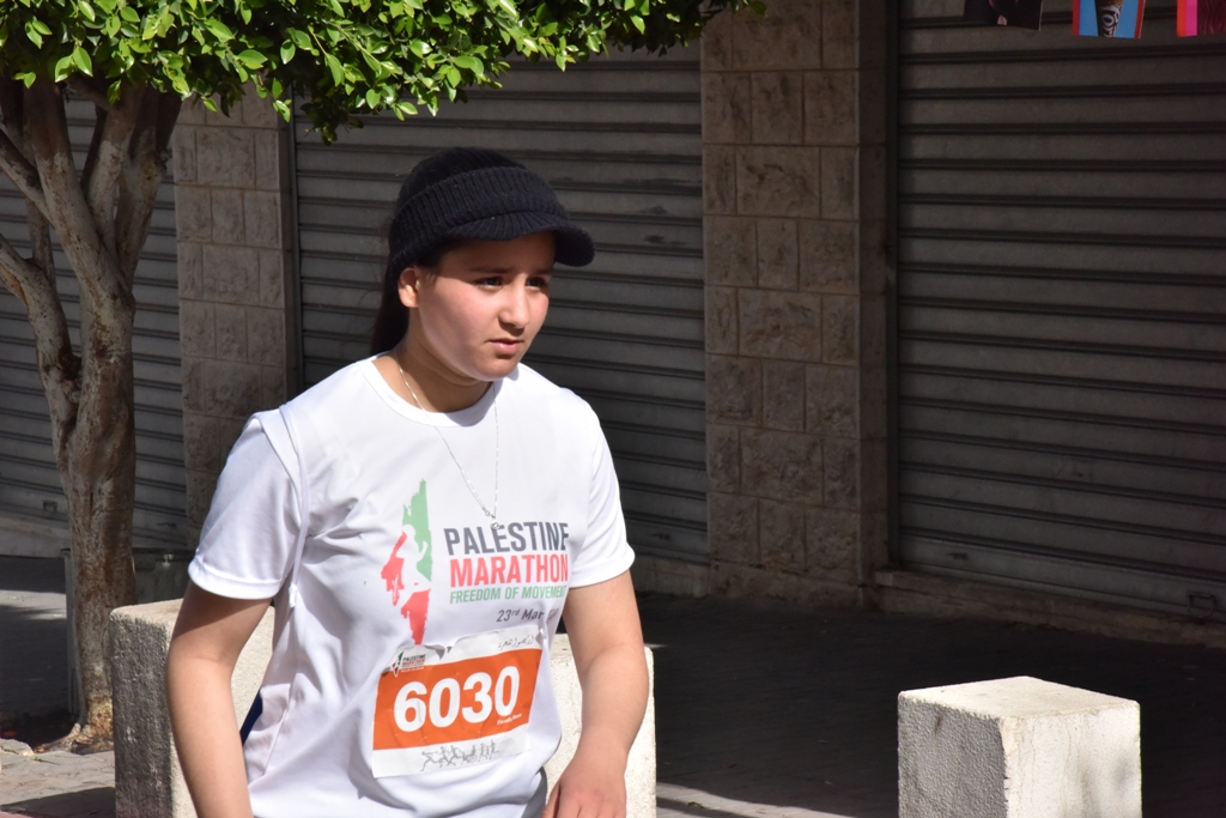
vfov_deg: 12.5
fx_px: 3746
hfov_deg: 18.6
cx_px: 613
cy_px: 409
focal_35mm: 110
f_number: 20
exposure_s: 1/1600
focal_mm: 110
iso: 2500
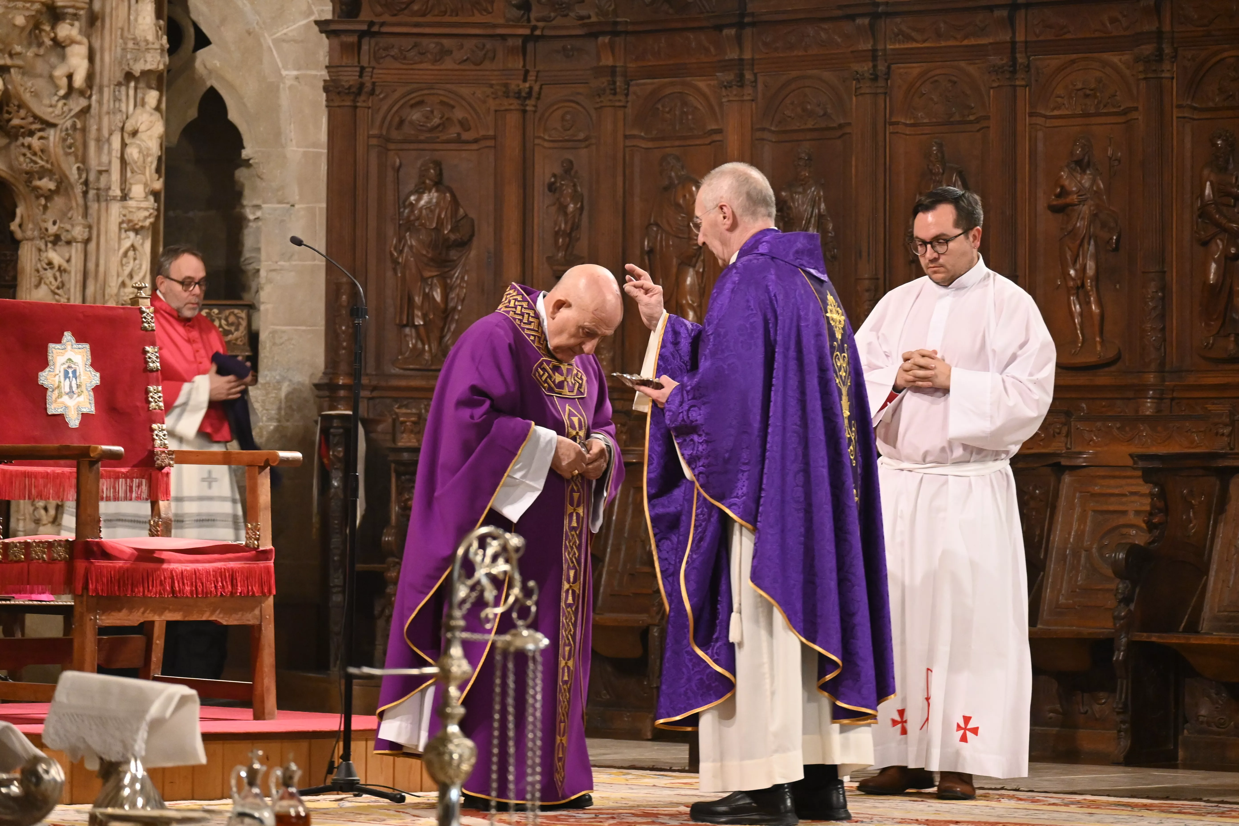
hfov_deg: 13.7
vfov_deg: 9.1
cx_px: 620
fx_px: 5162
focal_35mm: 150
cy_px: 413
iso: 3200
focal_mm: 100
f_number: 5
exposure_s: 1/50
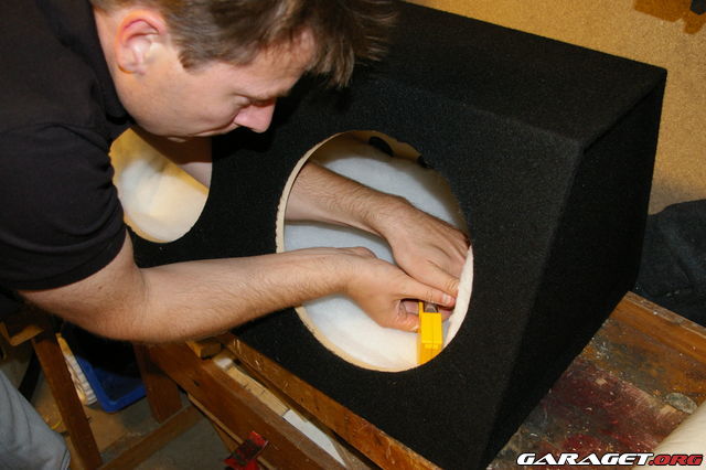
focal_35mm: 36
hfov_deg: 53.2
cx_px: 353
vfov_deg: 36.8
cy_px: 235
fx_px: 706
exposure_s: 1/45
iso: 800
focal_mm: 24
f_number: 5.6
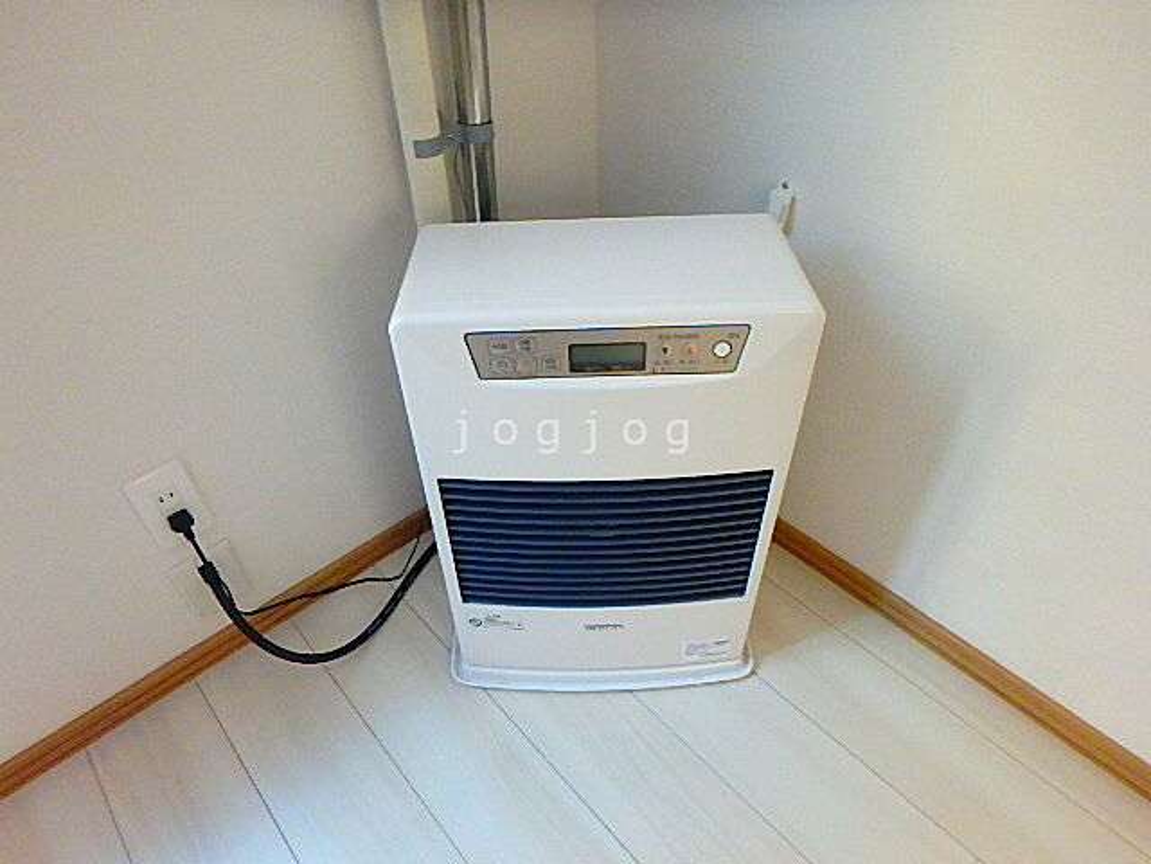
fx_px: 698
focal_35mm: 21
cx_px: 576
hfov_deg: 79.0
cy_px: 432
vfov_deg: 63.4
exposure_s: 1/8
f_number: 3.5
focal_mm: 3.7
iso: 800
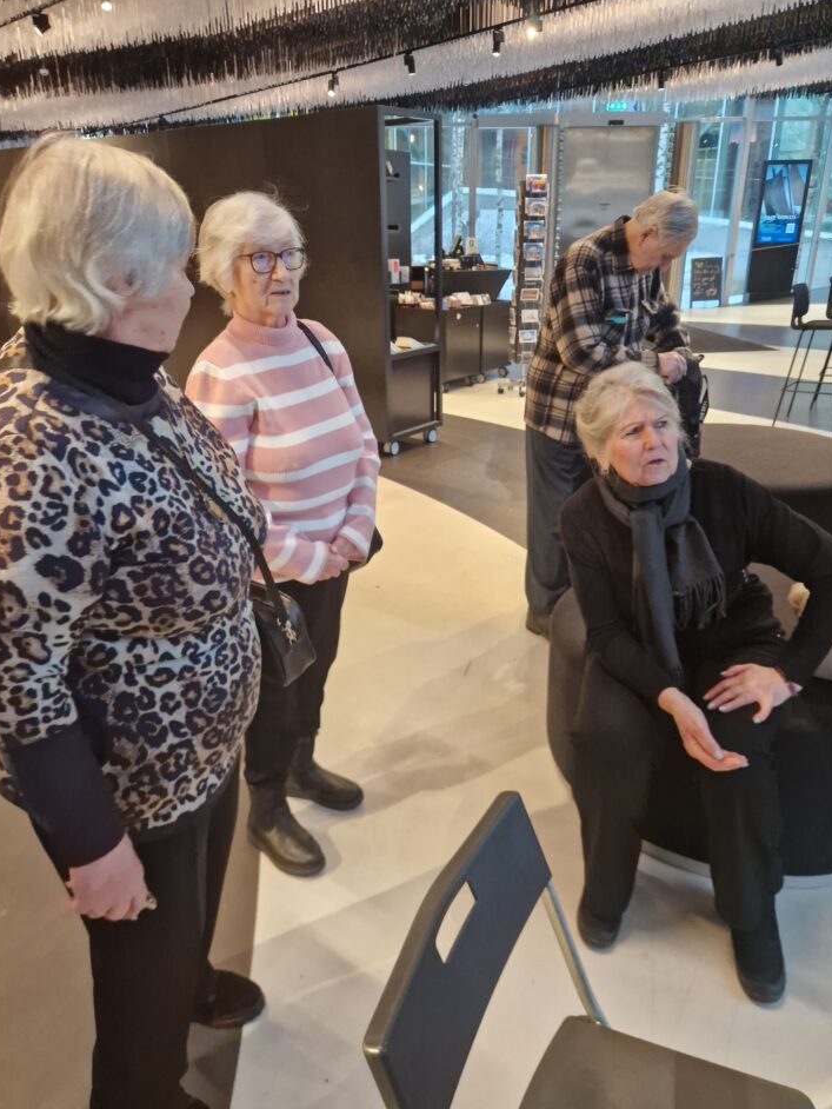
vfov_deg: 69.4
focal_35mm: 25
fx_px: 801
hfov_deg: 54.9
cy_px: 544
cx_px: 422
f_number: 1.8
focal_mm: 5.4
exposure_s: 1/100
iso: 500
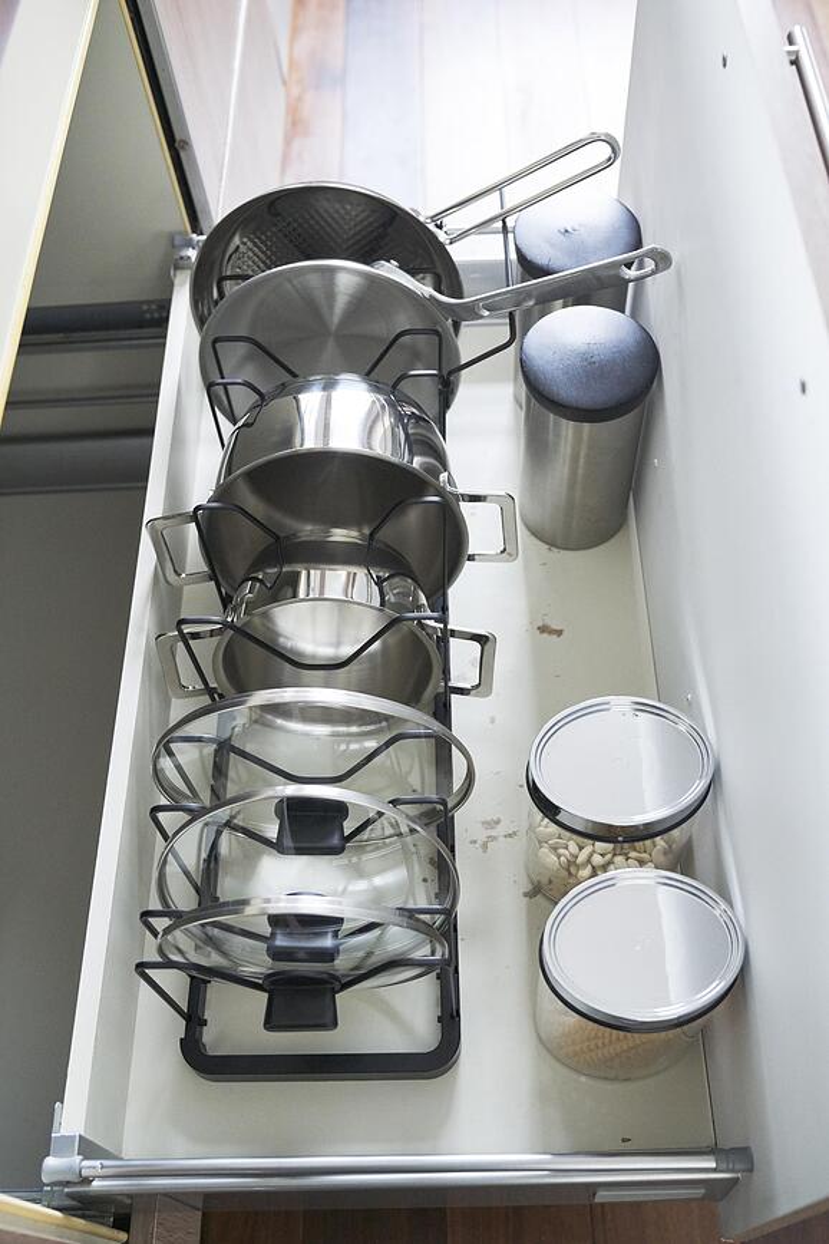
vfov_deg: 55.8
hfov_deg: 38.9
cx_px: 414
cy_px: 622
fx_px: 1174
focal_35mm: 34
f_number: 4
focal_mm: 34
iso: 2000
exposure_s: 1/100
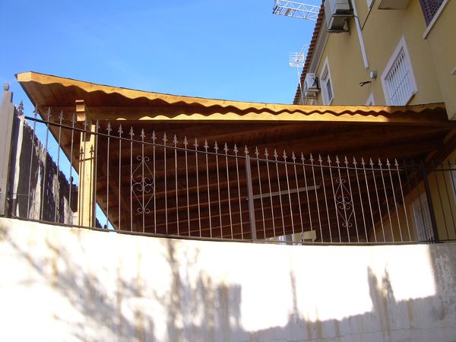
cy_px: 171
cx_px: 228
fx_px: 501
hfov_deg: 49.0
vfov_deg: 37.7
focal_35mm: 38
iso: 50
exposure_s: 1/250
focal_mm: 6.3
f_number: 4.6
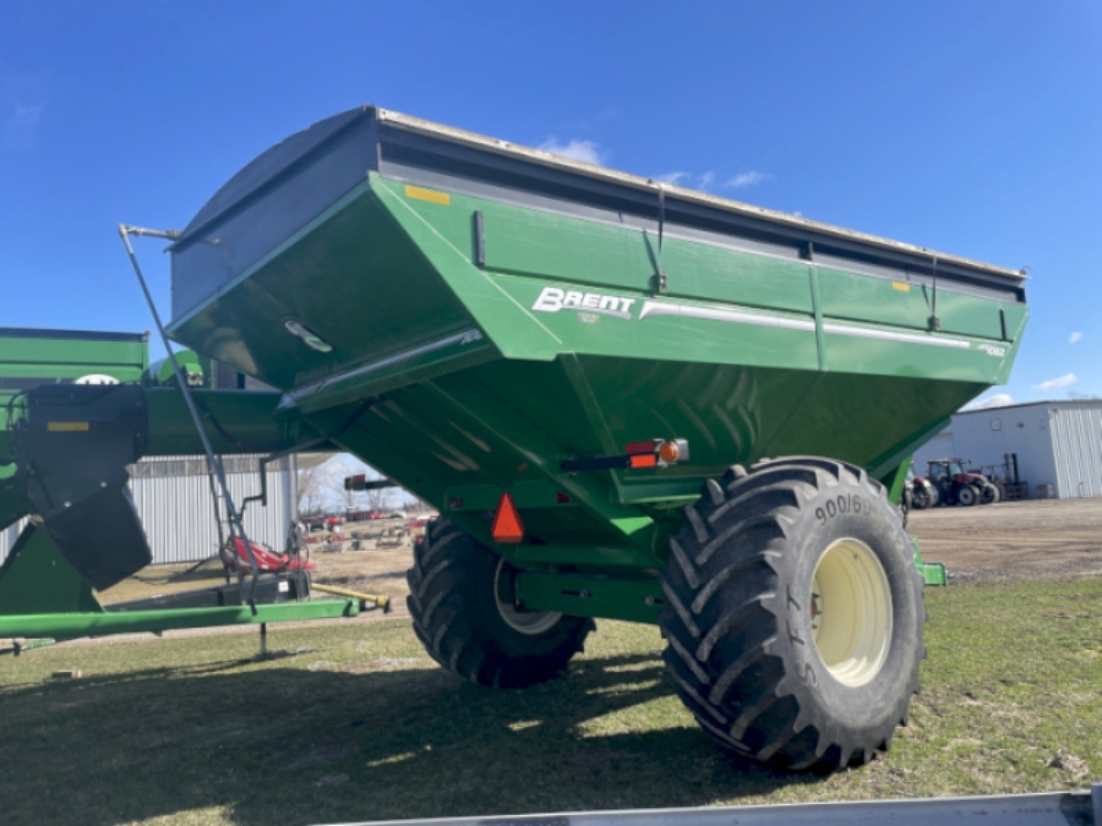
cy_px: 413
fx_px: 828
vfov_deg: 53.1
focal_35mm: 26
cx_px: 551
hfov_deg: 67.3
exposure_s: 1/1887
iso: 32
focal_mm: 4.2
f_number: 1.6
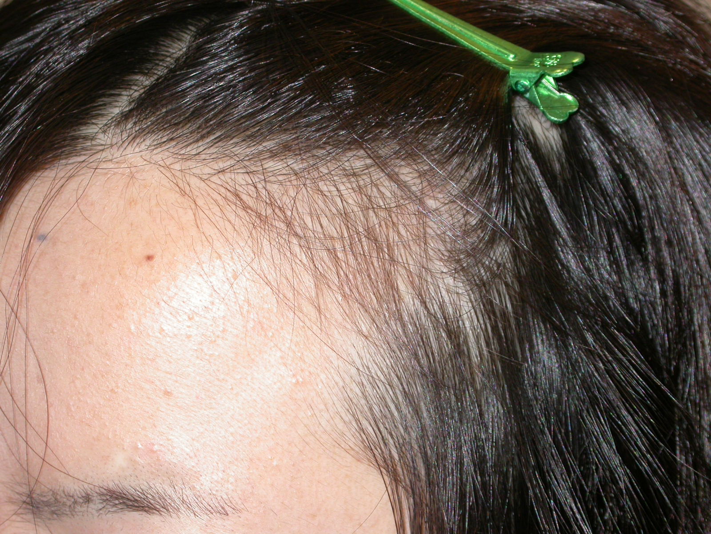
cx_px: 356
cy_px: 267
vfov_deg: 10.0
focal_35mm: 149
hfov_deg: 13.3
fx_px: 3060
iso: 100
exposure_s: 1/60.3
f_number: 5
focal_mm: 30.9
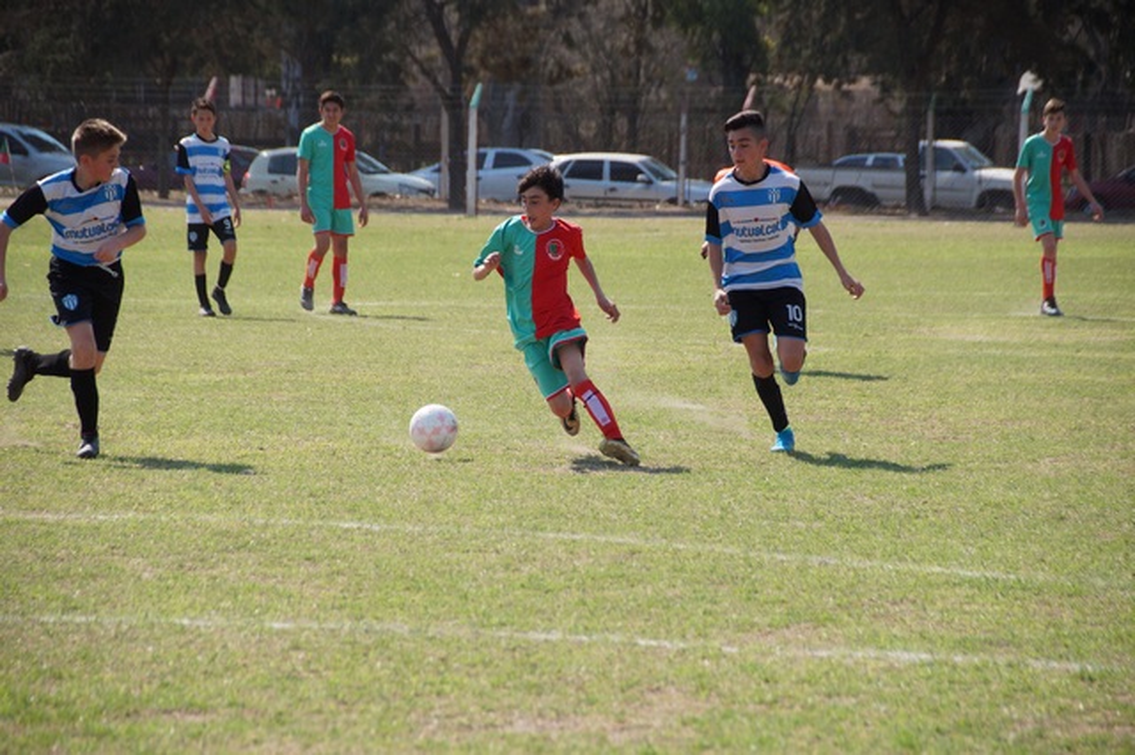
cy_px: 378
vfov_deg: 6.8
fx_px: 6381
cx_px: 568
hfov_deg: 10.2
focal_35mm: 202
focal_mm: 135
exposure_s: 1/2000
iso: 800
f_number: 6.3
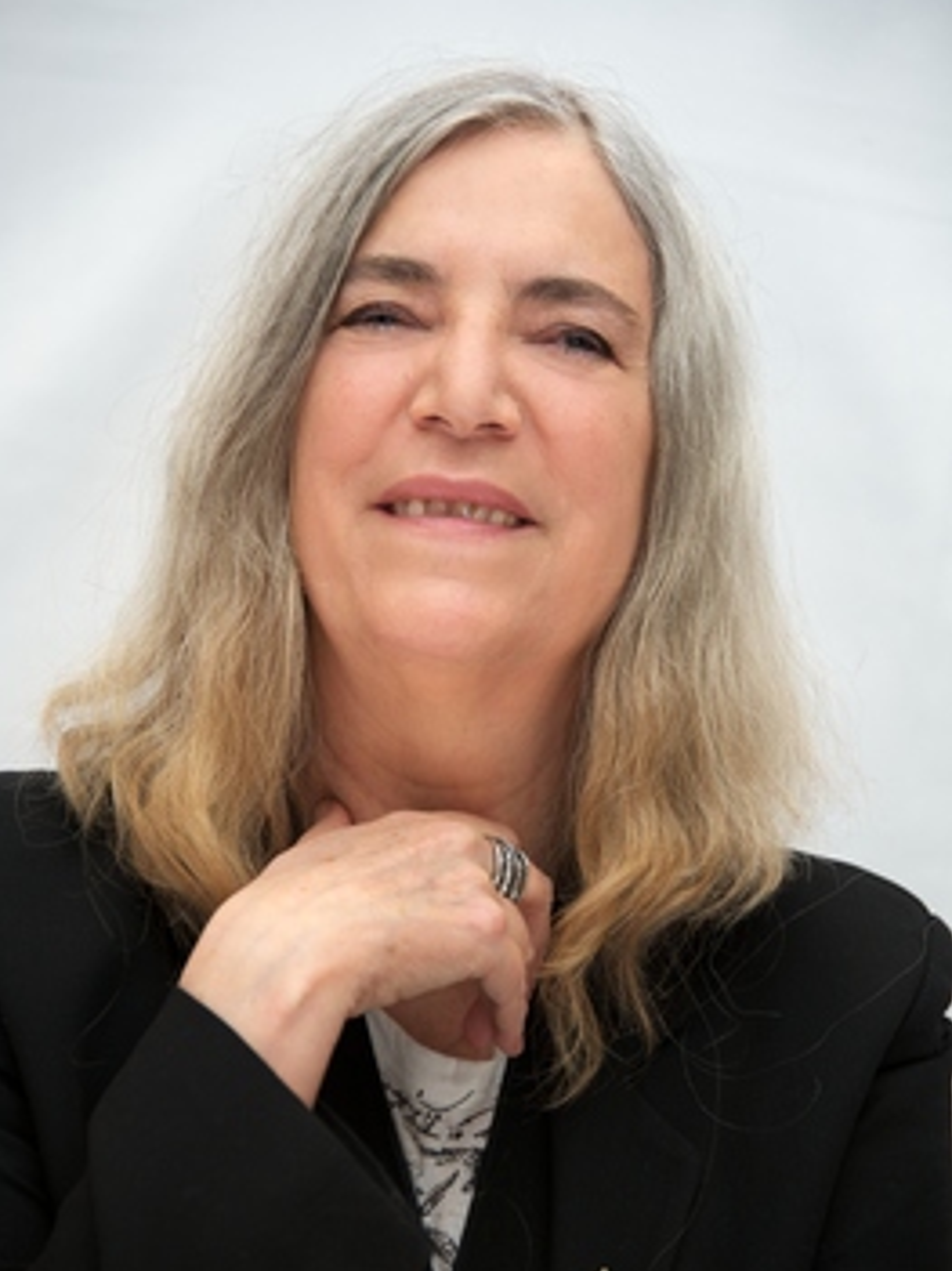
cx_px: 474
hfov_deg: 7.5
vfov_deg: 10.0
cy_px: 634
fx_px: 7228
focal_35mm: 197
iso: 500
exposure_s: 1/60
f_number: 5.6
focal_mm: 180
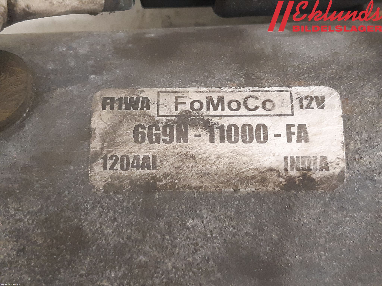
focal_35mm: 26
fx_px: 287
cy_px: 143
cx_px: 191
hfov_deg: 67.3
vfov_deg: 53.1
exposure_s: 1/25
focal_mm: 3.93
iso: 320
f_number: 1.7
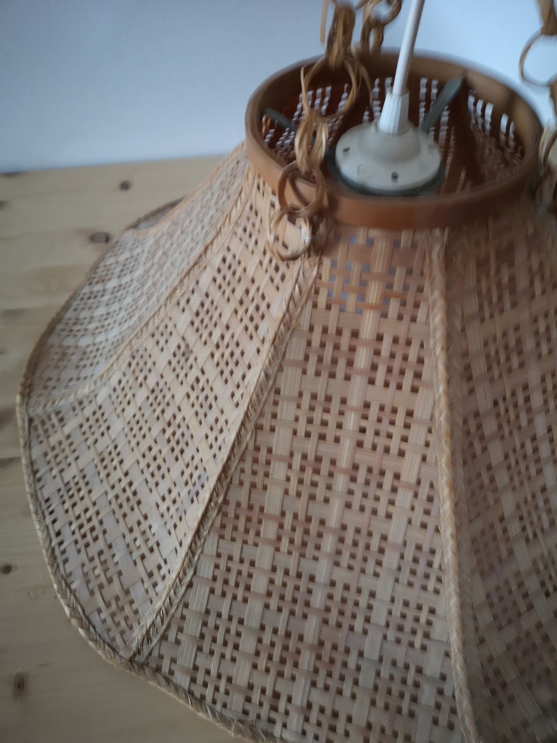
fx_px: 579
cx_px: 278
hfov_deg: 51.4
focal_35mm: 27
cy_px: 372
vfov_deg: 65.3
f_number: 1.8
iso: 640
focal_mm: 3.95
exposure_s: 1/25
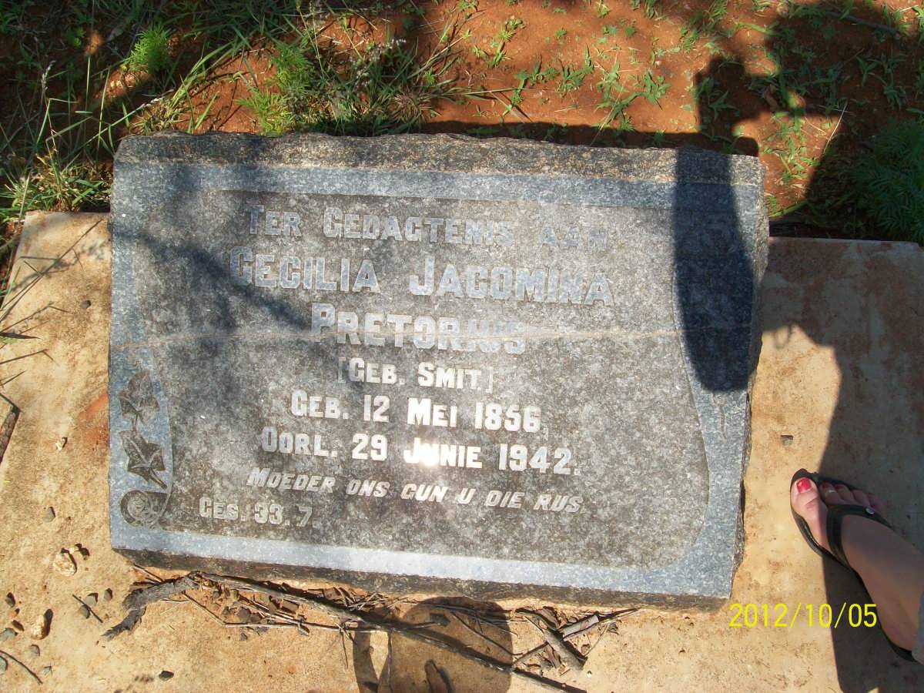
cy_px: 346
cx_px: 462
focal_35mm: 36
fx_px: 961
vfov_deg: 39.7
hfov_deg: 51.4
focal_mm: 6
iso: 64
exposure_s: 1/320
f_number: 4.8
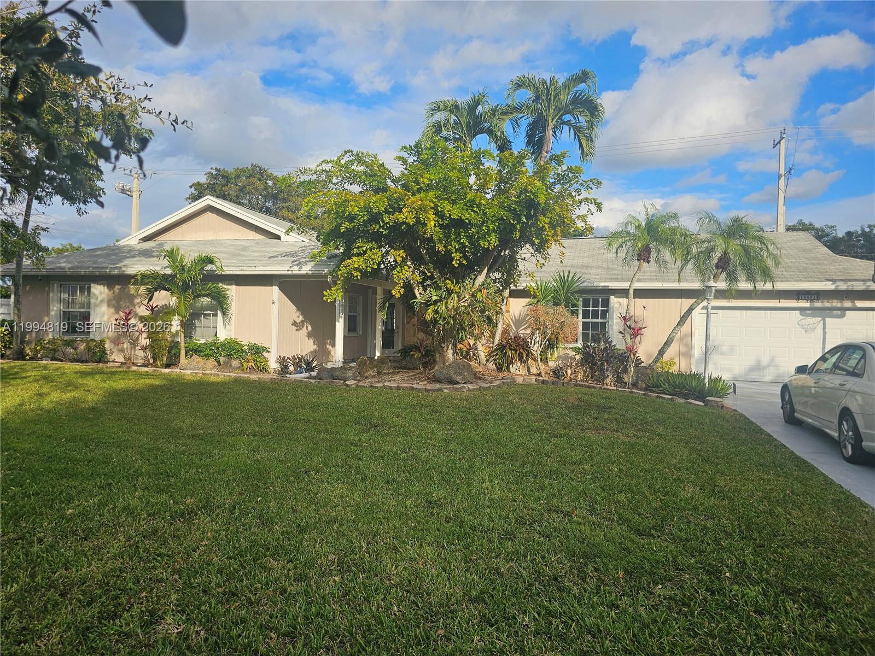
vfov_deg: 58.9
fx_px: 581
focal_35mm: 23
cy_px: 328
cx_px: 438
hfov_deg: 73.9
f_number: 1.7
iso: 10
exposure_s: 1/880
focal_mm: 6.3
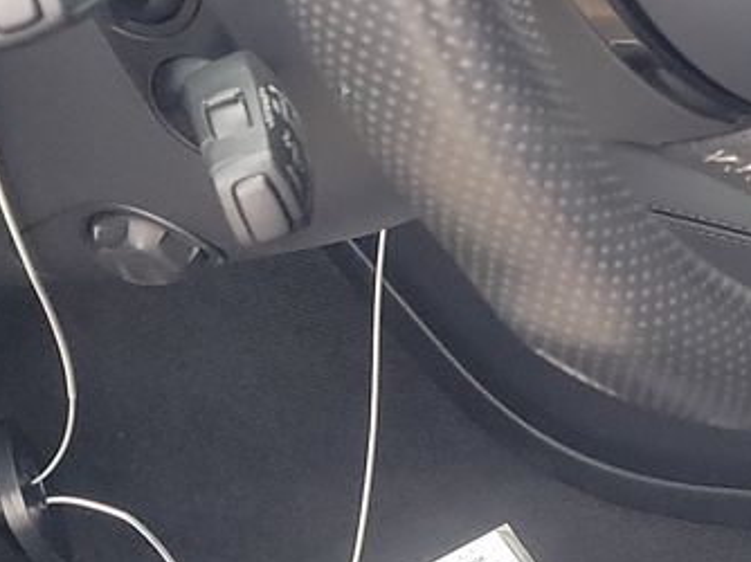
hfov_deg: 15.1
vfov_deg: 12.8
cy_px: 160
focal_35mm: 115
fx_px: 2493
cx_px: 1318
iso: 320
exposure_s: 1/59
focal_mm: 6.7
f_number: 1.8
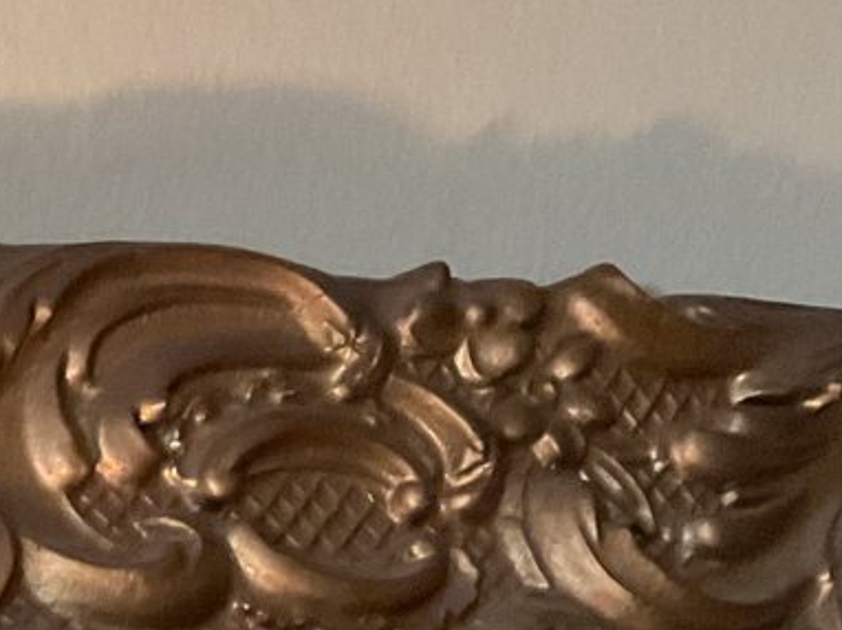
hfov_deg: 14.8
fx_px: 2796
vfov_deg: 12.4
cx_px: -709
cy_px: 860
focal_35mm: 115
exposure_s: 1/60
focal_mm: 3
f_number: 1.8
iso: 250
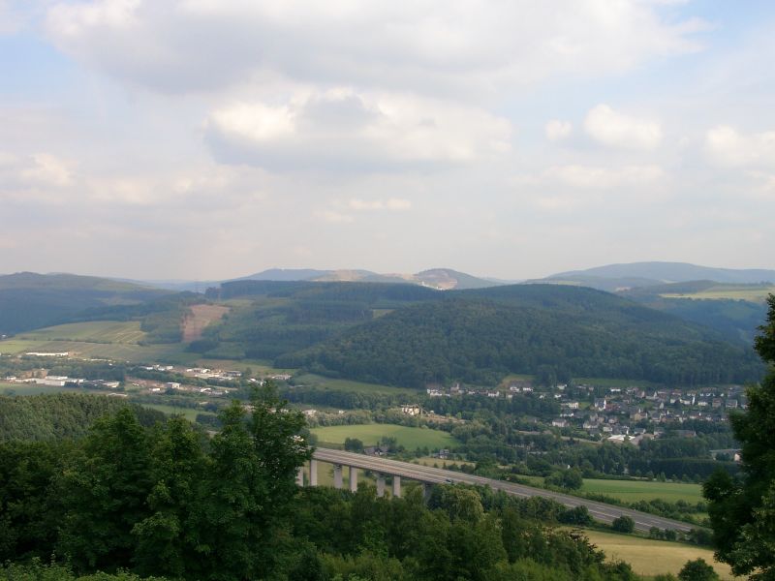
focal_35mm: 37
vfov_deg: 38.7
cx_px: 388
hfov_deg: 50.1
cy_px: 290
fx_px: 828
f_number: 4
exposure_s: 1/521
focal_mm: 7.69
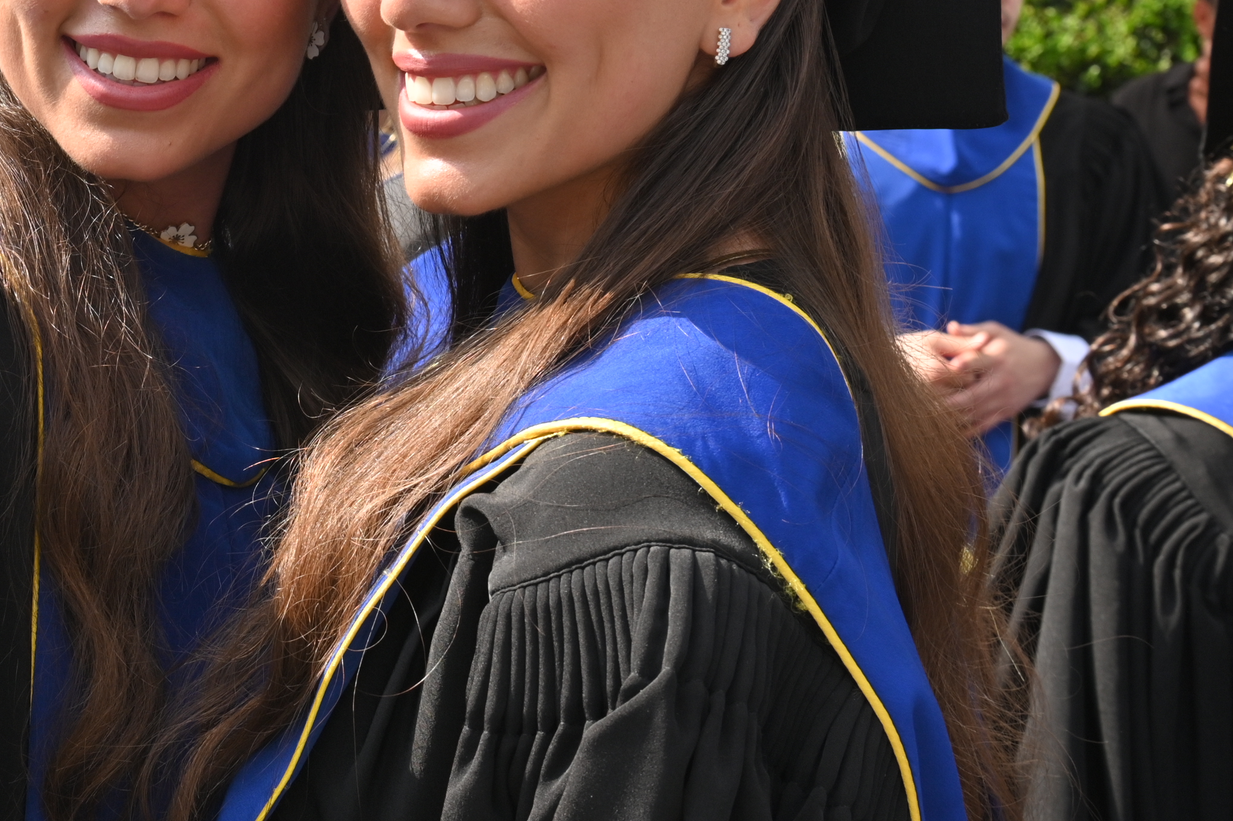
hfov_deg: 23.5
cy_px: 253
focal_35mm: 84
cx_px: 107
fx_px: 2876
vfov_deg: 16.2
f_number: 7.1
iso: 320
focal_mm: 38
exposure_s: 1/320
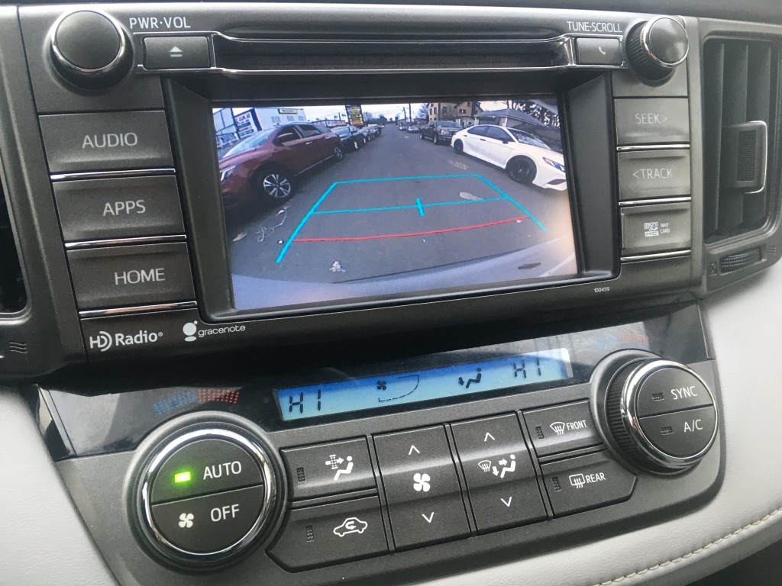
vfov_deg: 48.2
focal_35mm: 29
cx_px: 391
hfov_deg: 61.7
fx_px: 655
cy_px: 293
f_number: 2.2
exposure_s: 1/30
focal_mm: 4.15
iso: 32
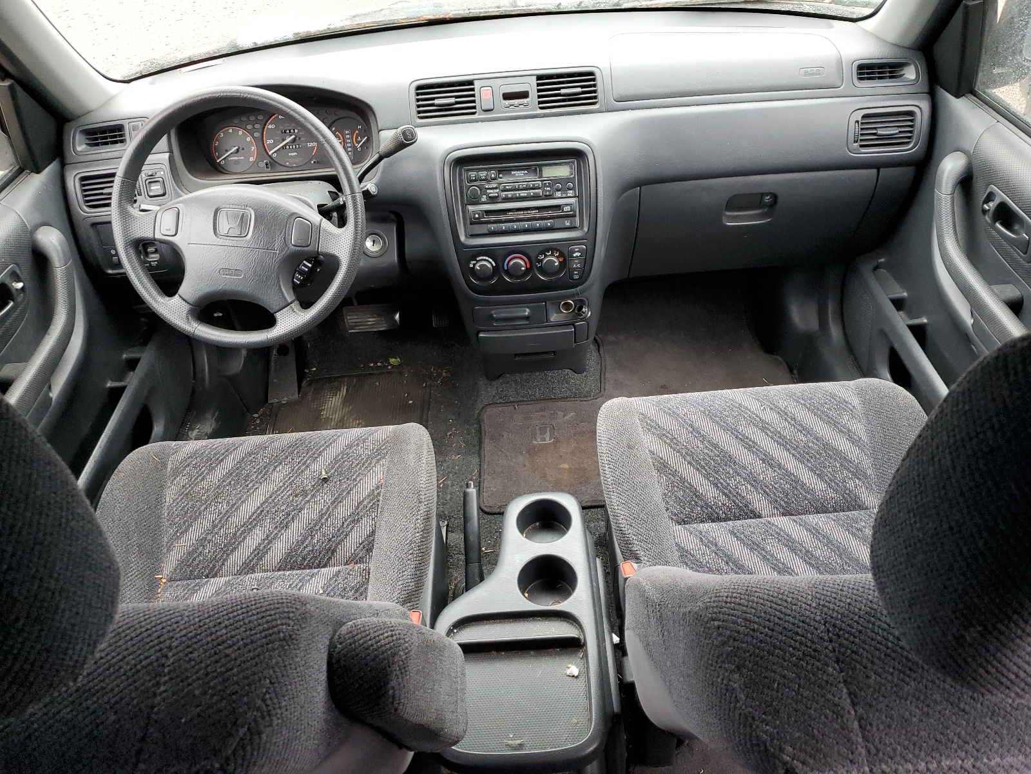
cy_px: 387
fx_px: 774
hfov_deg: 67.3
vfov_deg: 53.1
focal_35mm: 26
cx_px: 516
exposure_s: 1/60.2
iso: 106
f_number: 1.5
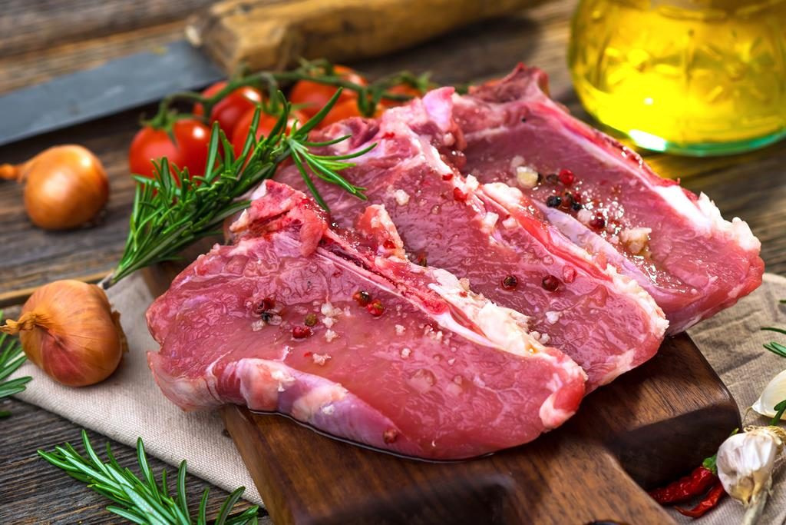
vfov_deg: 9.2
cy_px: 262
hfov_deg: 13.7
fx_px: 3275
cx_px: 393
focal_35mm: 150
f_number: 5
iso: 100
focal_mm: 100
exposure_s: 1/100
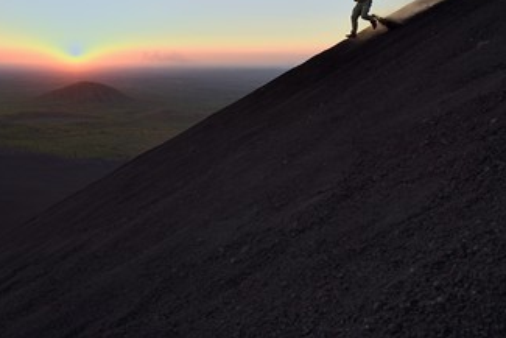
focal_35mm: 31
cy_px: 121
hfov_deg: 59.5
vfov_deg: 42.0
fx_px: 436
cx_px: 192
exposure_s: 1/500
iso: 1600
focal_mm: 24
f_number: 7.1
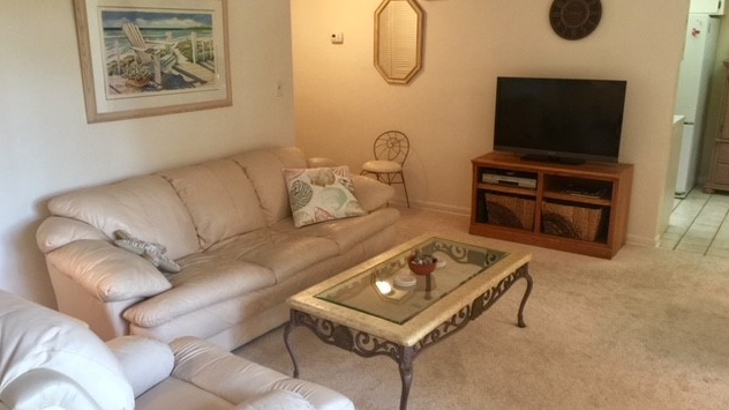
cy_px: 215
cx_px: 363
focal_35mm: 32
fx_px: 618
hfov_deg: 61.0
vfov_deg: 36.6
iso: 50
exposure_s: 1/30
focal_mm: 4.15
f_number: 2.2
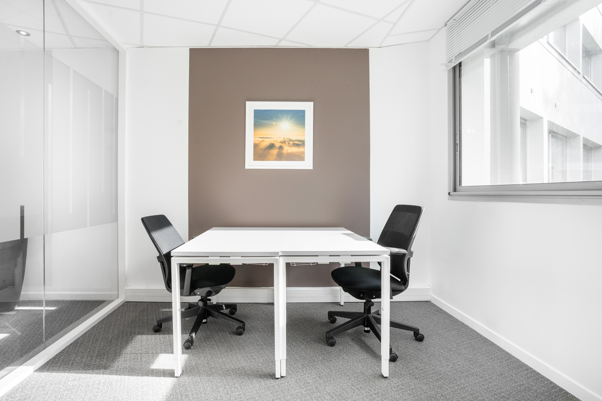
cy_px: 200
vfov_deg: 70.4
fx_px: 284
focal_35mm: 17
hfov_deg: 93.3
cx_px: 301
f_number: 9
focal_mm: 17
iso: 400
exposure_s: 1/50
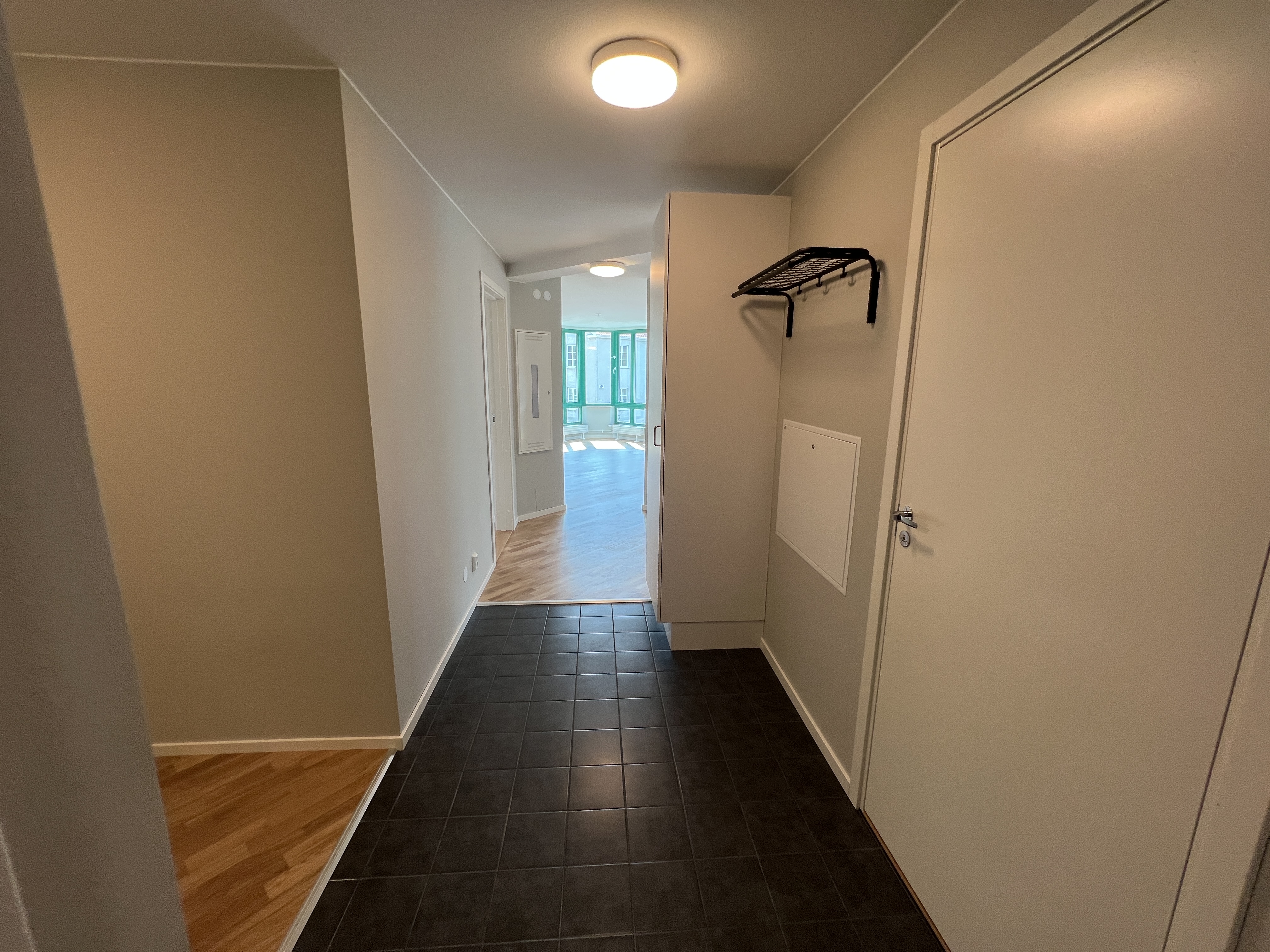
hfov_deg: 106.2
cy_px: 476
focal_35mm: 13
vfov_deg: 89.9
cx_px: 635
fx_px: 477
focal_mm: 1.57
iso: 64
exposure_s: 1/100
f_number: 1.8
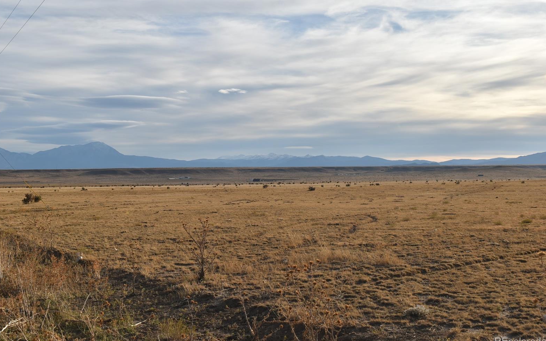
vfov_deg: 23.1
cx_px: 273
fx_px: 833
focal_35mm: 56
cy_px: 163
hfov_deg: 36.3
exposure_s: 1/320
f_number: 9
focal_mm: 36
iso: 100
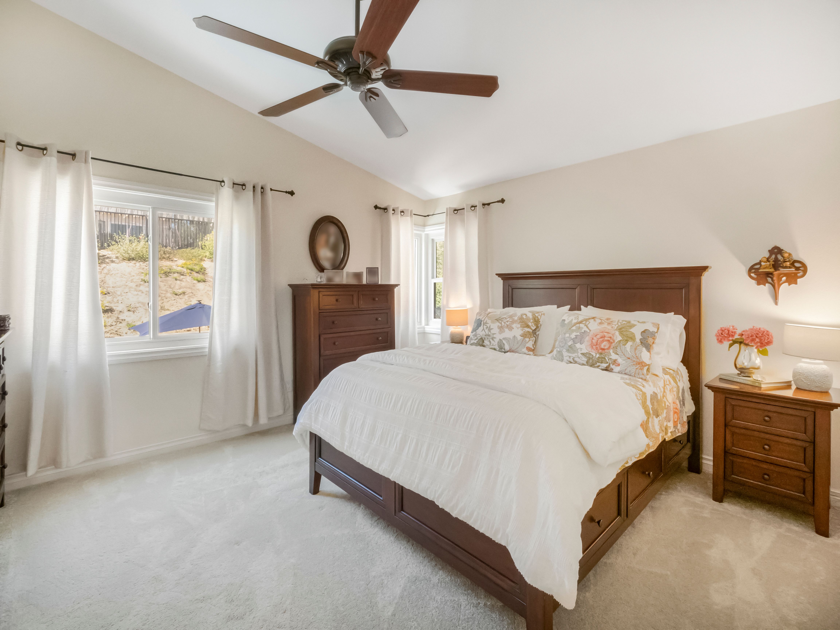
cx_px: 420
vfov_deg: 85.7
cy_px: 315
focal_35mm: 14
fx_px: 340
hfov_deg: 102.1
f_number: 9
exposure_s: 1/50
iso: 3200
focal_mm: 7
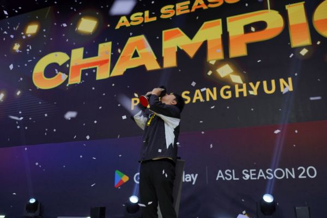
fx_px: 313
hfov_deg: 55.1
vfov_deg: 38.4
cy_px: 109
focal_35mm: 34
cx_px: 164
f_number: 2.5
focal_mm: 23
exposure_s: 1/320
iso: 320
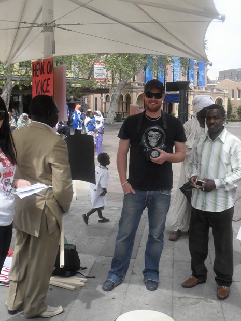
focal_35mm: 42
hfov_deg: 34.3
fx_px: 390
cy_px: 160
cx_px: 120
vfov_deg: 44.8
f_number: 3.6
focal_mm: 7.5
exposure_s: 1/500
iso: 100
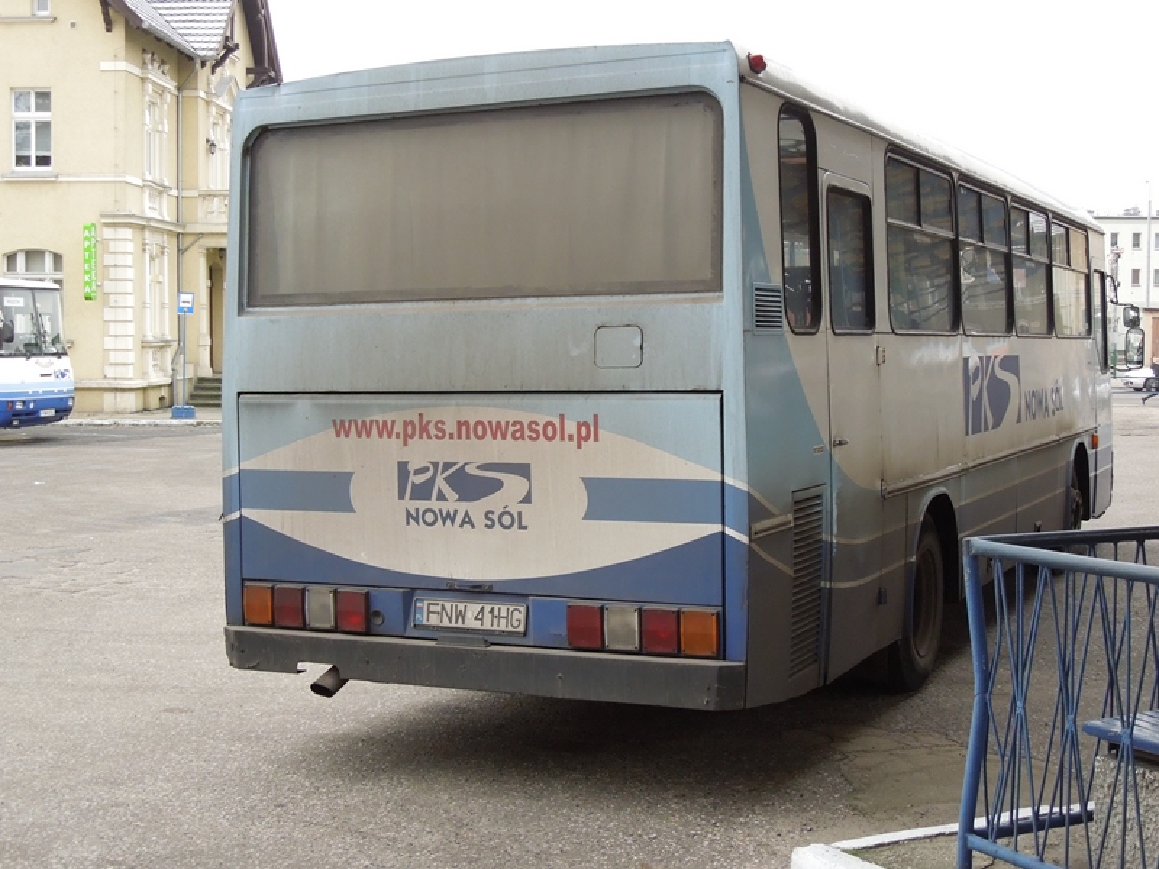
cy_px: 434
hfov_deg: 39.7
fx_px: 1607
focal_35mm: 48
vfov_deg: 30.3
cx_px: 580
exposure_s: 1/160
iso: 450
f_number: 4
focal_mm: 8.7
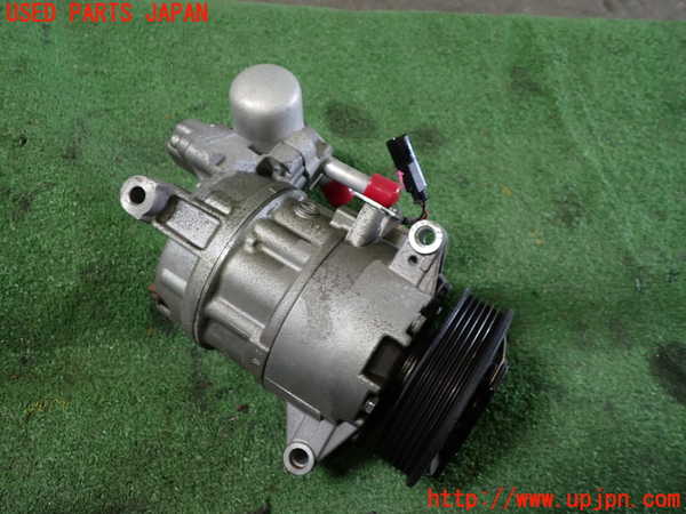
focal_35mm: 30
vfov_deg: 46.8
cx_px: 343
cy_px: 257
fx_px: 595
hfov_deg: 60.0
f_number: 2.3
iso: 200
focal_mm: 5.4
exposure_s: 1/60
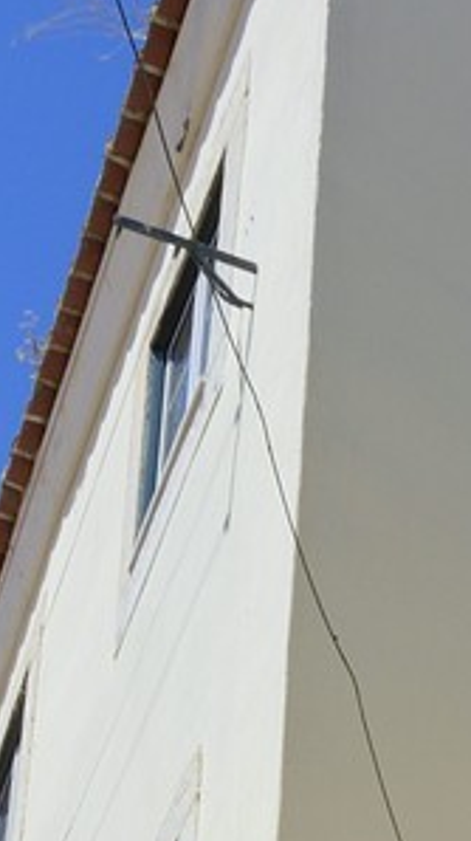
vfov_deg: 12.4
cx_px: 674
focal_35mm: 135
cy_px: 2049
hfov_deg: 8.8
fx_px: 3006
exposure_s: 1/200
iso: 200
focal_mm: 24
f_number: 16
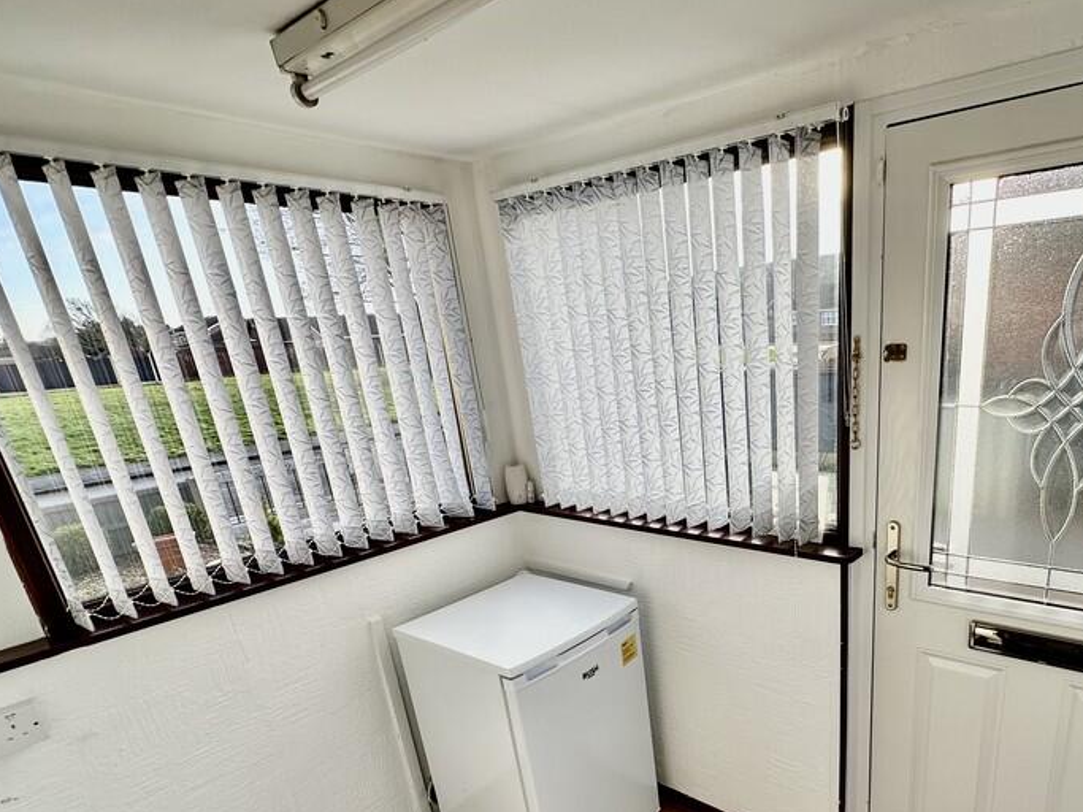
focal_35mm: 21
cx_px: 726
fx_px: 657
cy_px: 566
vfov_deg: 61.3
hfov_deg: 76.4
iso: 40
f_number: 2.2
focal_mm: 2.22
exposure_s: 1/256
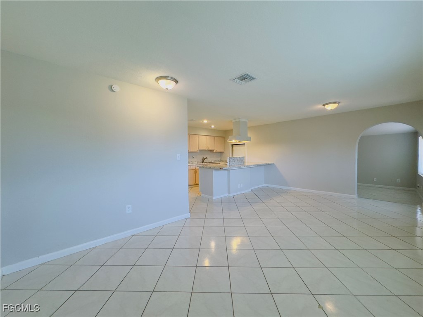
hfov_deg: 102.1
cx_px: 212
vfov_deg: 85.7
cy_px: 158
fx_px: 171
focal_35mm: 14
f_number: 2.2
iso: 160
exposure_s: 1/120
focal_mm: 2.22
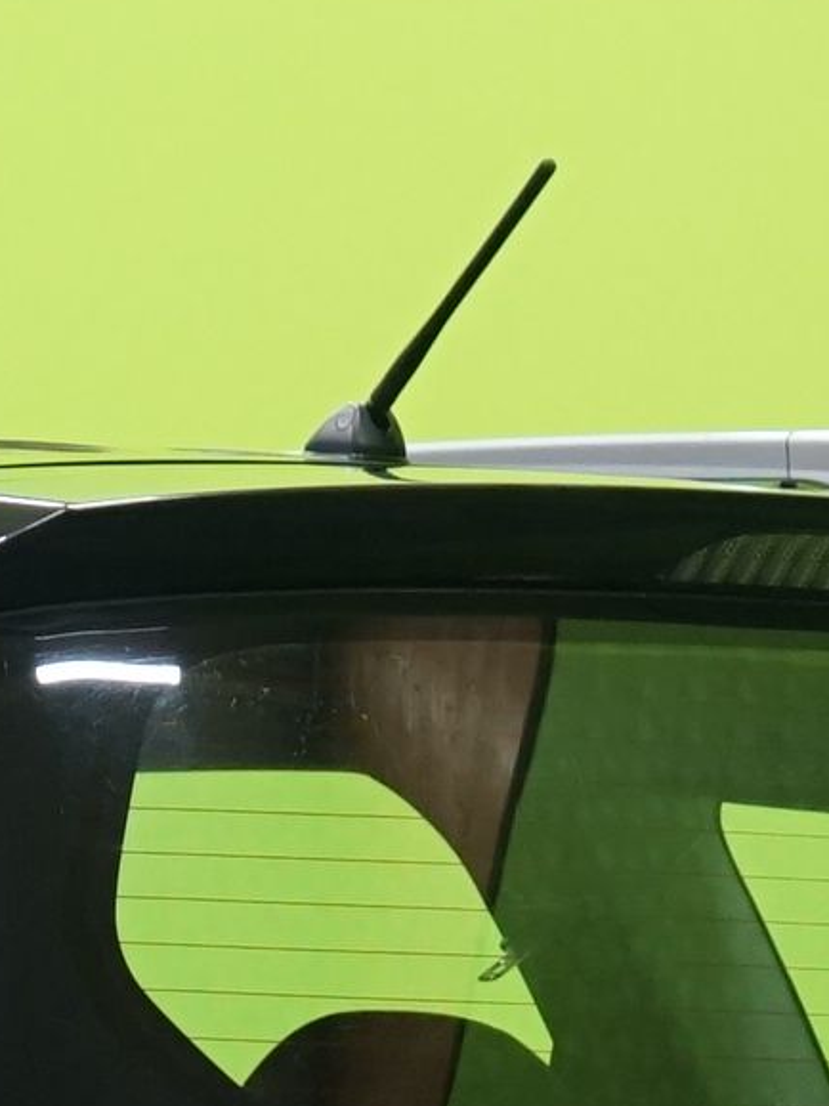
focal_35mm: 281
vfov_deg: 7.0
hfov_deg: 5.2
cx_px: -607
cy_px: 1593
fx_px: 8976
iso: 1250
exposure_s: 1/20
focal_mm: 43
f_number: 5
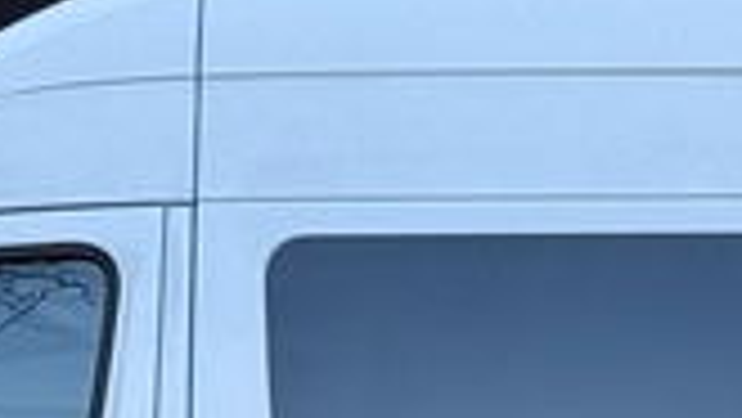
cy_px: 706
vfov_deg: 3.8
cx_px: 922
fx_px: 6240
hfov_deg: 6.8
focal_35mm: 317
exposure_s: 1/469
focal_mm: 6.76
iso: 64
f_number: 1.78
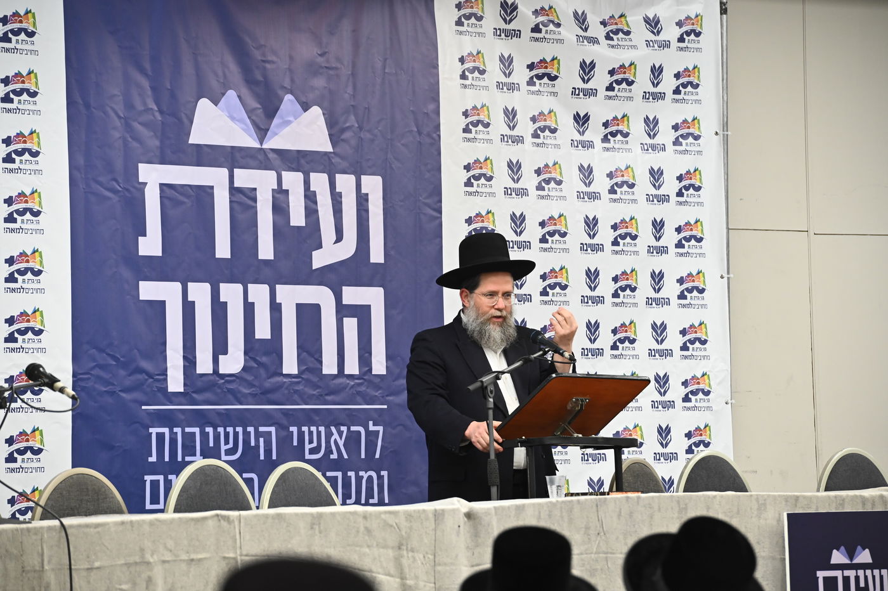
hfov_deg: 10.3
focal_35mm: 200
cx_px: 444
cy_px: 296
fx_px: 4931
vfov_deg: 6.9
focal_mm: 200
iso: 2500
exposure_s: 1/160
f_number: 8
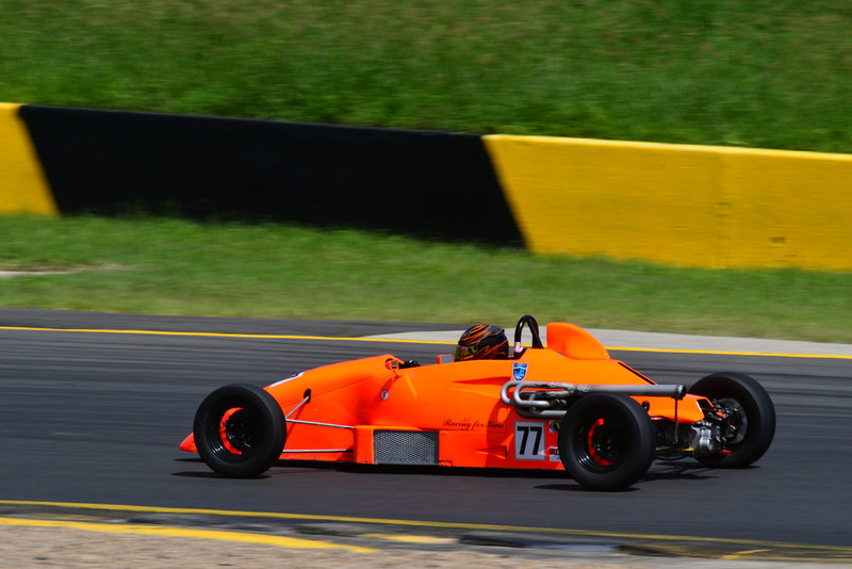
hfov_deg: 2.7
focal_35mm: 750
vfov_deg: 1.8
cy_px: 284
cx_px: 426
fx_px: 17755
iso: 100
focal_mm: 500
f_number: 11
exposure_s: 1/250
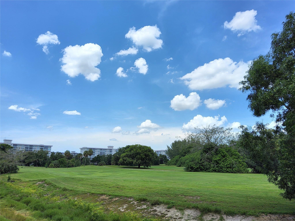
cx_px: 148
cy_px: 110
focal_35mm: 25
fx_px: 213
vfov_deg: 54.9
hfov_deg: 69.4
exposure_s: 1/2000
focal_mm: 3.08
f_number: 2
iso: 32
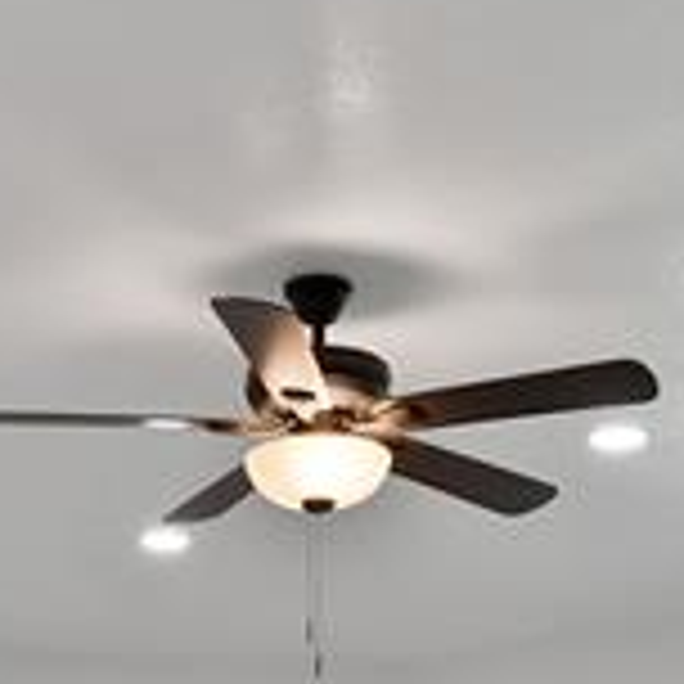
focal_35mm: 80
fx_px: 1788
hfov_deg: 21.6
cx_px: 230
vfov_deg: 18.4
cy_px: 1112
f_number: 9
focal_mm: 14
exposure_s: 1/8
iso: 640
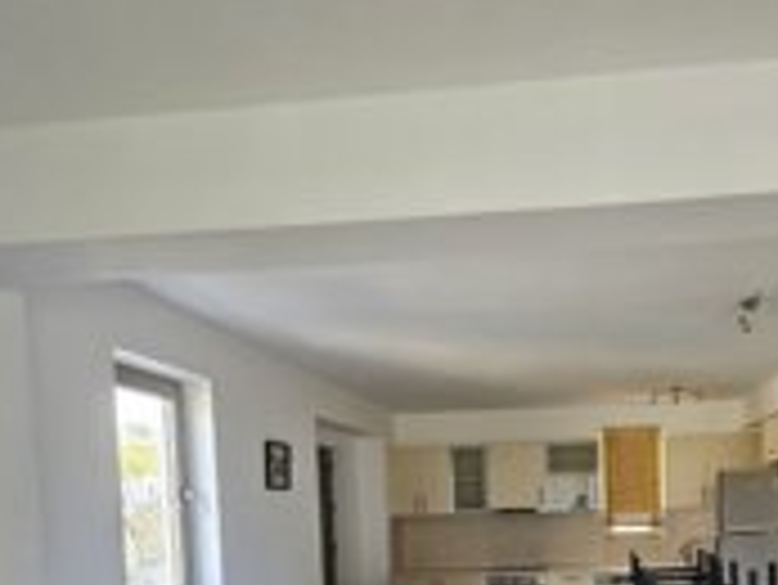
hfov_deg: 63.2
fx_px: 607
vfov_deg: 45.7
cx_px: 535
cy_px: 544
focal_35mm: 27
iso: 160
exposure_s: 1/50
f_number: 2.2
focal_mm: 2.2
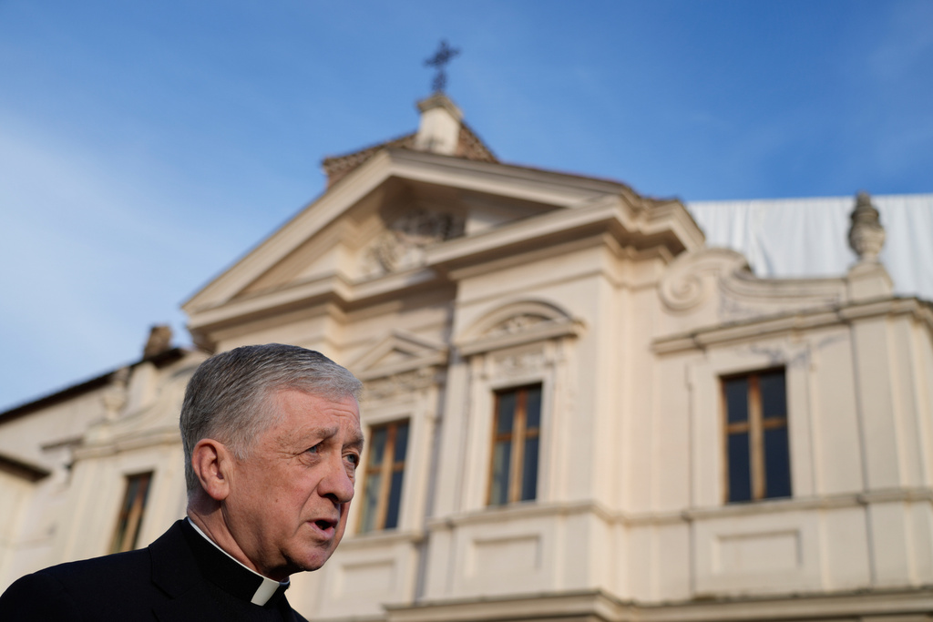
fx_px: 1089
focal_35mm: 42
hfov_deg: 46.4
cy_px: 311
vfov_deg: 31.9
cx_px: 466
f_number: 4
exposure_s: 1/640
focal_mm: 42
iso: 100
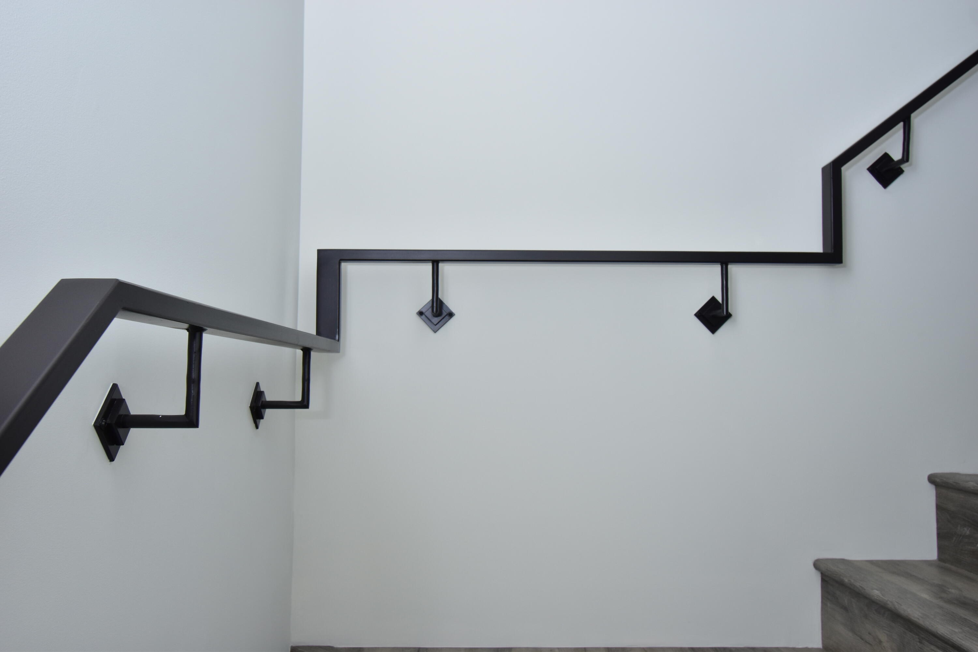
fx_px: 815
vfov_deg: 43.6
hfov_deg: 61.9
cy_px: 326
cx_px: 489
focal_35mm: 30
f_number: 5.6
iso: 400
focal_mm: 20
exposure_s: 1/160
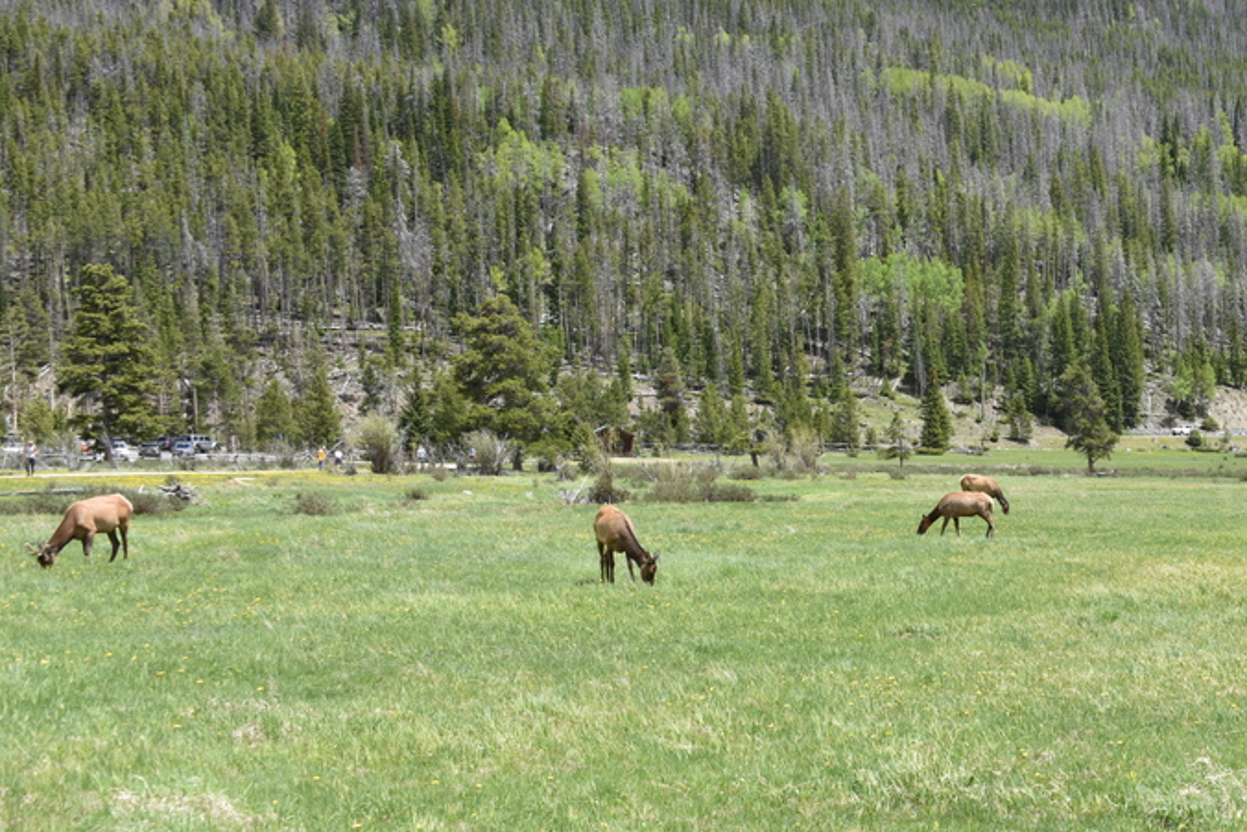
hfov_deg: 35.2
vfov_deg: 25.5
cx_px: 1134
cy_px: 448
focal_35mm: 53
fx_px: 1836
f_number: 7.1
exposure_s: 1/200
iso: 100
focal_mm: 28
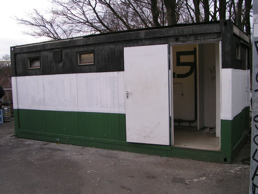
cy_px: 97
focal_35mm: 38
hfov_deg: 49.0
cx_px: 129
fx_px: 283
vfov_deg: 37.7
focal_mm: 5.8
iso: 50
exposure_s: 1/125
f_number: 5.6
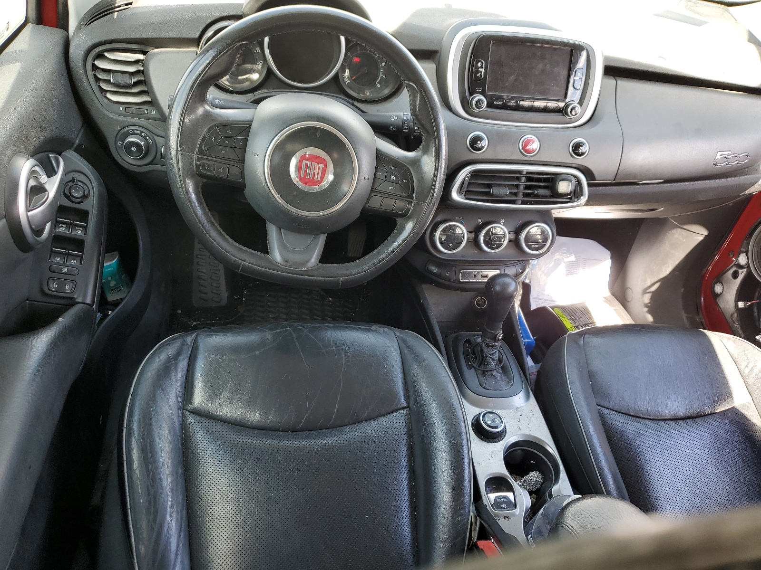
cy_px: 285
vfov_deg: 53.1
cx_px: 380
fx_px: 572
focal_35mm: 26
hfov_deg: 67.3
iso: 50
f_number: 1.5
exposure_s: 1/137
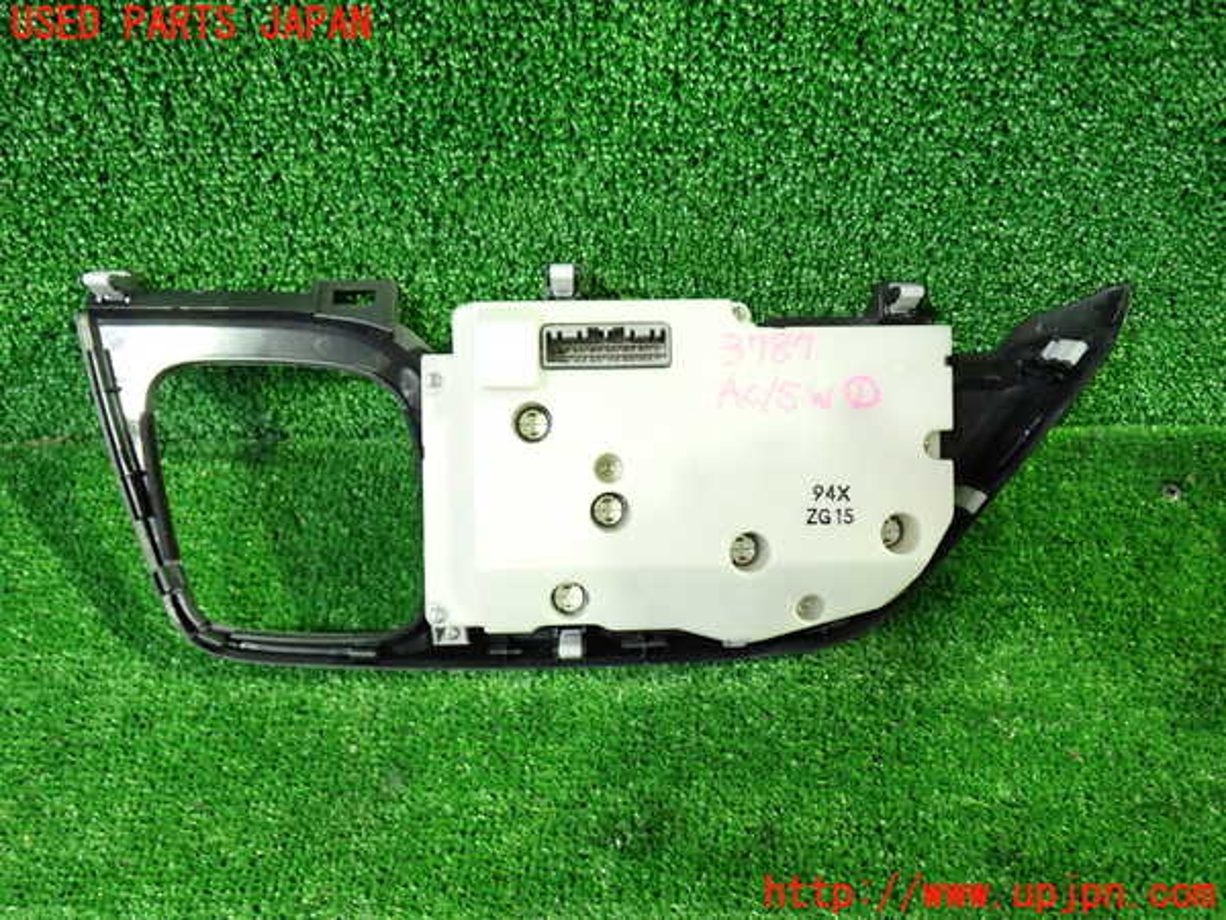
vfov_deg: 46.8
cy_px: 460
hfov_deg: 60.0
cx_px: 613
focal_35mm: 30
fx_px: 1063
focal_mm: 5.4
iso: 640
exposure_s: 1/30
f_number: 2.3
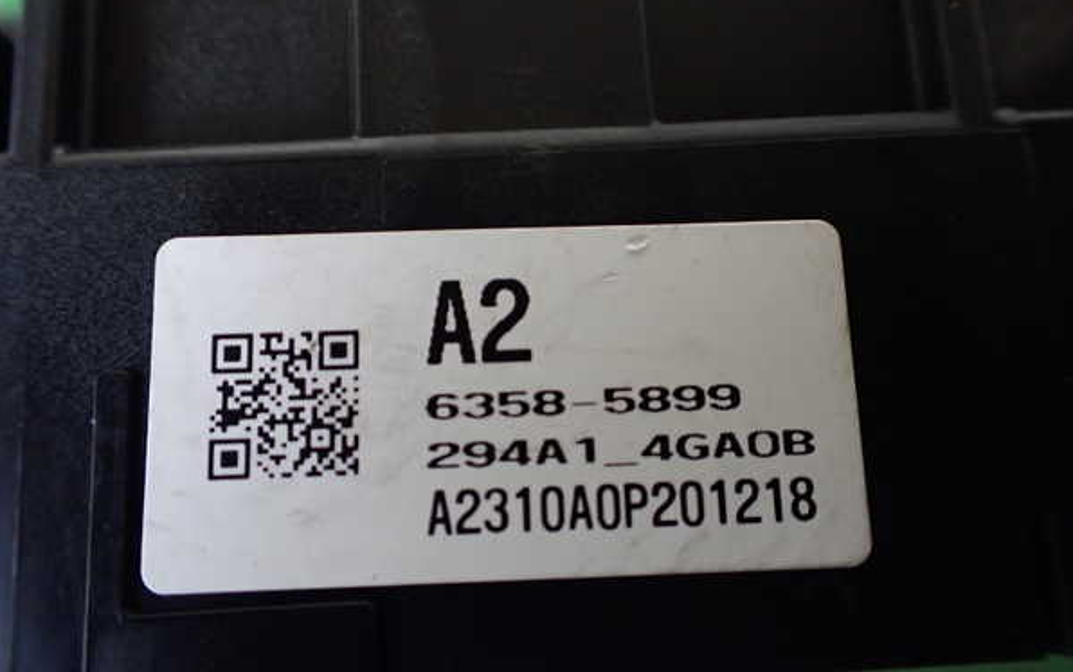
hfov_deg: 59.6
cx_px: 538
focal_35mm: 32
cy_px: 328
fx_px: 936
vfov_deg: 39.5
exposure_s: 1/125
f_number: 2.3
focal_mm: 5.4
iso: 500
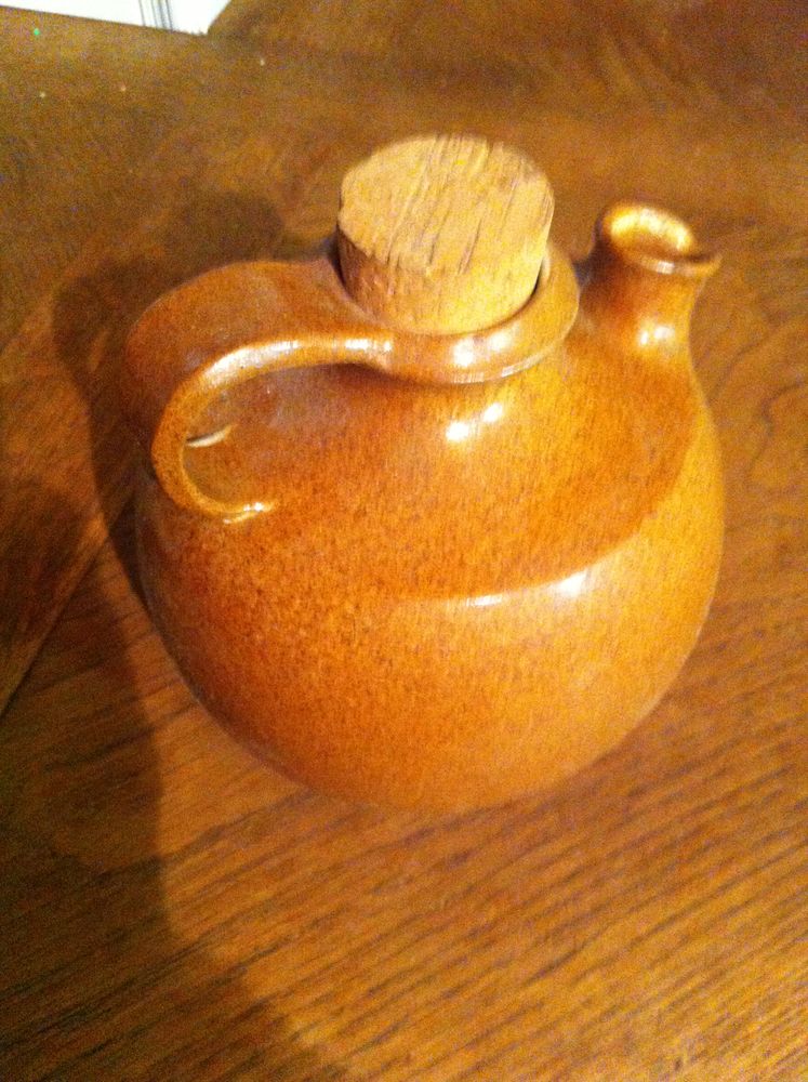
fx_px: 1092
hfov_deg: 40.6
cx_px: 404
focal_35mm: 35
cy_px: 541
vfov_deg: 52.7
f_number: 2.8
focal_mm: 3.85
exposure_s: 1/15
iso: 1000
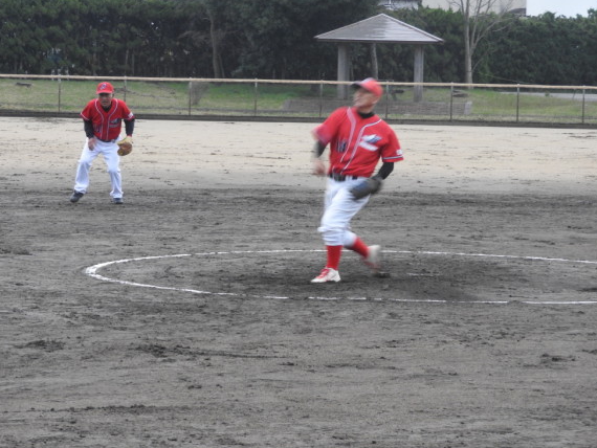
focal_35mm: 142
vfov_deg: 10.5
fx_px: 2450
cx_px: 289
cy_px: 216
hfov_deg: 13.9
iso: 400
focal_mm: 24.2
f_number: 5
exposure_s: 1/25
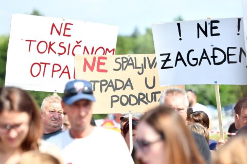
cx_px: 124
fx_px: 1061
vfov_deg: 8.8
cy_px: 82
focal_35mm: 155
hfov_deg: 13.3
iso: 72
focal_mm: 155
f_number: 5.6
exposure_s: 1/320
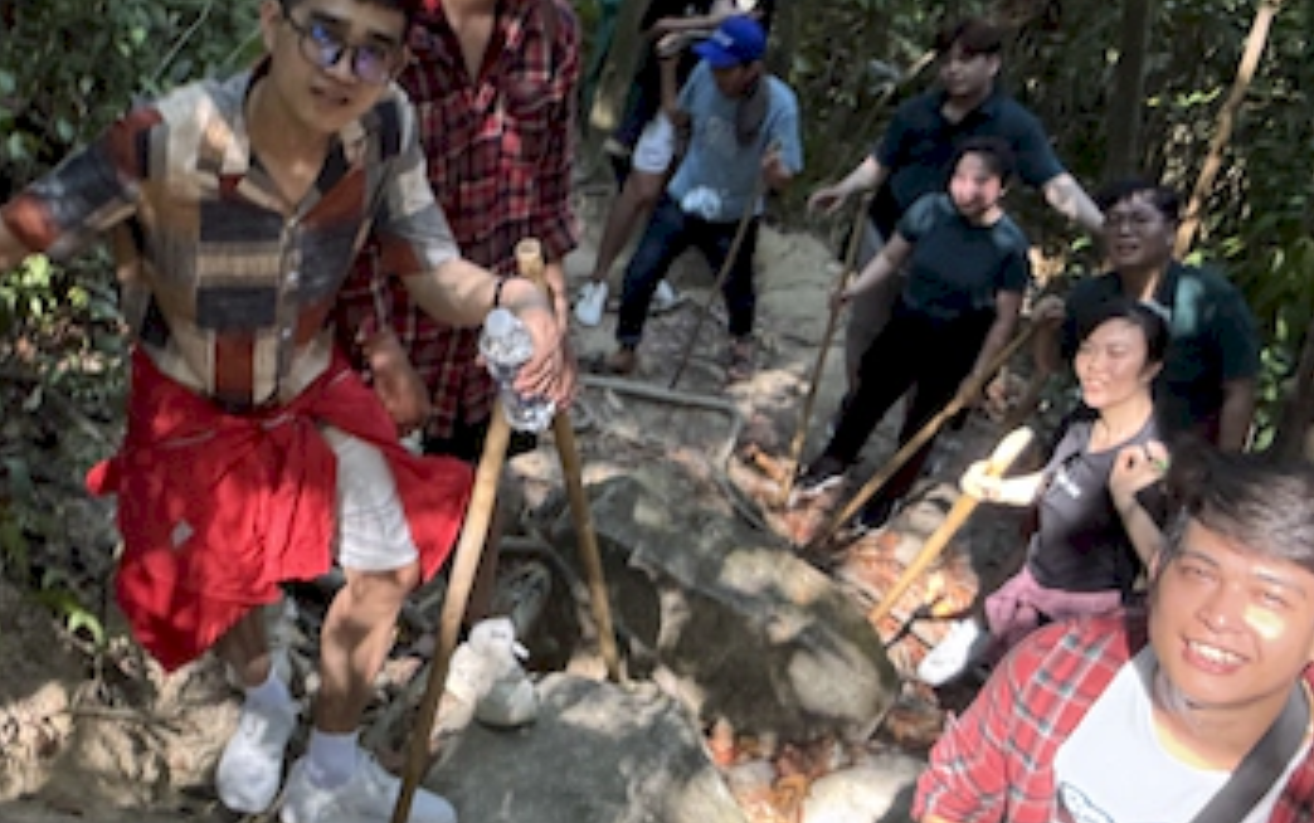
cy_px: 362
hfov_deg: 36.0
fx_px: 2007
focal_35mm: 56
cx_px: 472
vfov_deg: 23.2
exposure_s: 1/60
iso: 80
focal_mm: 2.69
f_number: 1.9
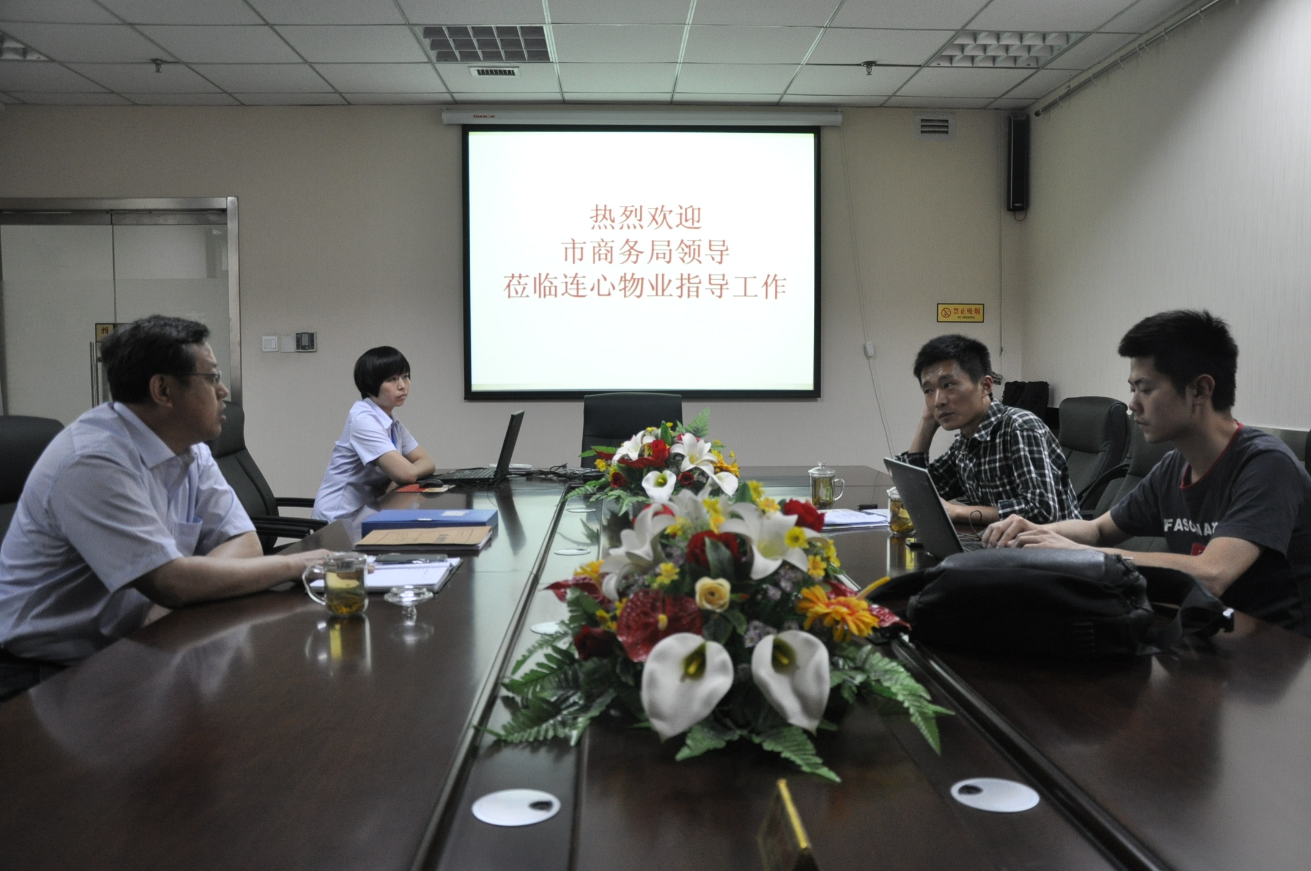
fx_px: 982
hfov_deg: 67.4
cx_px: 656
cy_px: 436
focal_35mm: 27
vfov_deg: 47.8
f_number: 3.5
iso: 900
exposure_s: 1/30
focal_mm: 18
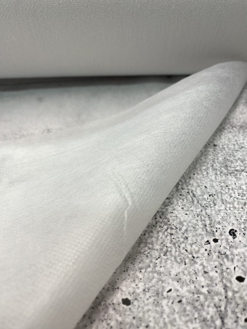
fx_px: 238
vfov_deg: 69.4
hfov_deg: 54.9
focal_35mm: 25
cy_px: 164
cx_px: 124
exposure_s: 1/100
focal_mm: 4.25
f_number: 1.8
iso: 50
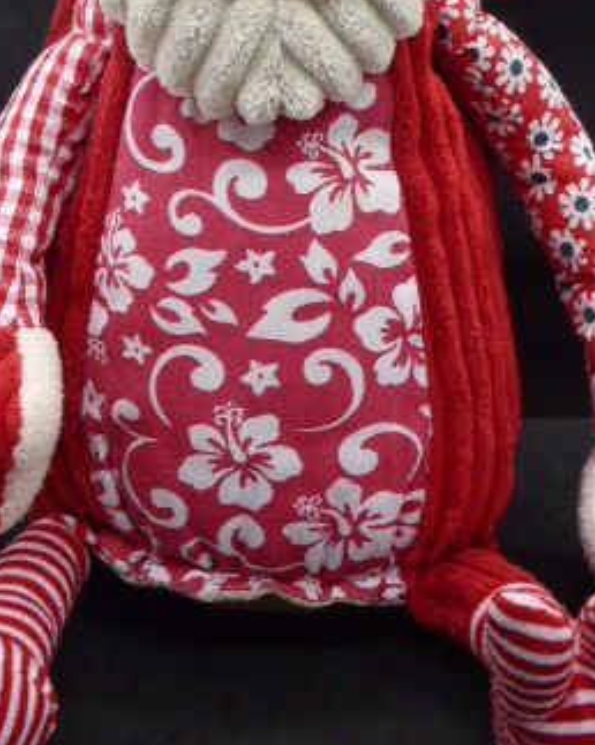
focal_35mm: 89
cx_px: 286
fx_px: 1961
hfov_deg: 17.3
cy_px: 175
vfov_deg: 21.3
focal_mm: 7.9
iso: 400
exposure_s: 1/50
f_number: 4.1
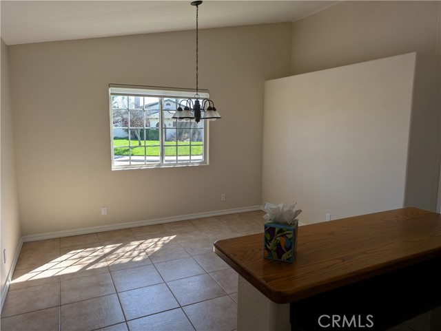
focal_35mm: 24
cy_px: 166
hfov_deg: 71.6
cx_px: 220
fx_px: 306
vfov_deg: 56.9
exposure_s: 1/283
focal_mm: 6.9
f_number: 1.68
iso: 21
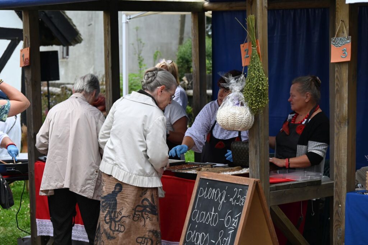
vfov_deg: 14.7
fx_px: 950
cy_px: 122
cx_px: 184
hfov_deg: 21.9
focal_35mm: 93
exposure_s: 1/640
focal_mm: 93
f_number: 6.3
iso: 640
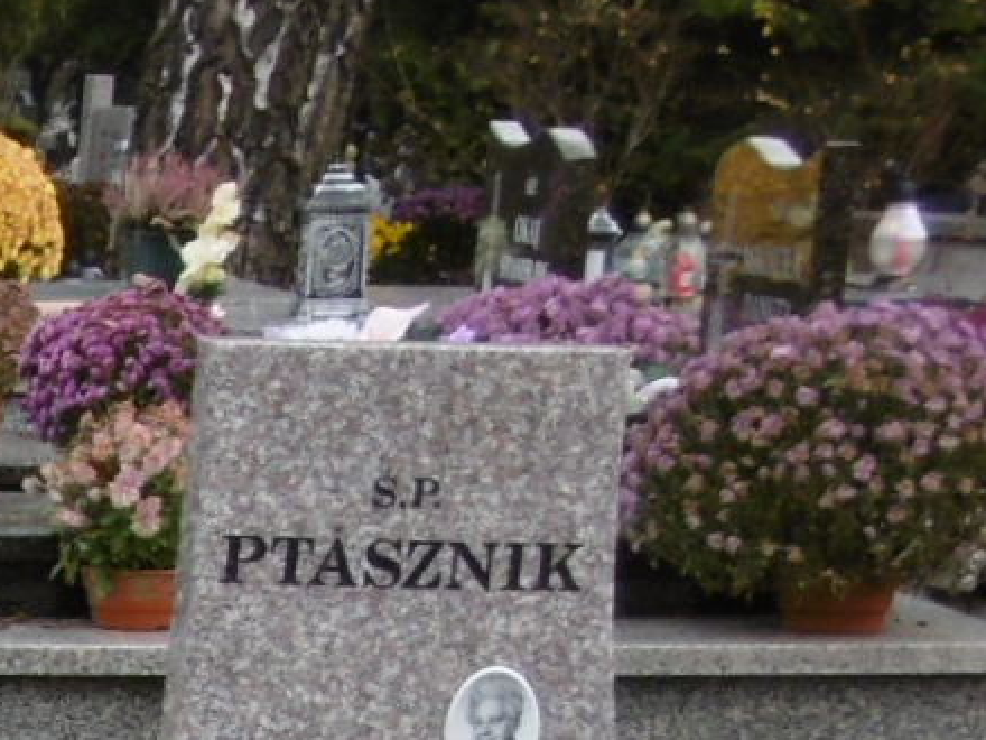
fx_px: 5697
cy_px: 1606
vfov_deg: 7.1
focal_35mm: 200
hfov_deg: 9.2
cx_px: -1127
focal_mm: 7.7
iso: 100
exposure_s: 1/100
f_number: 3.8
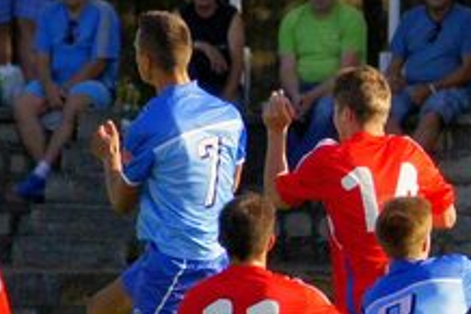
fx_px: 17557
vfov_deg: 1.0
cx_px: 670
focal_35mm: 1343
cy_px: 293
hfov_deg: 1.5
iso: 500
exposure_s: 1/2500
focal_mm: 230
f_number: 5.6
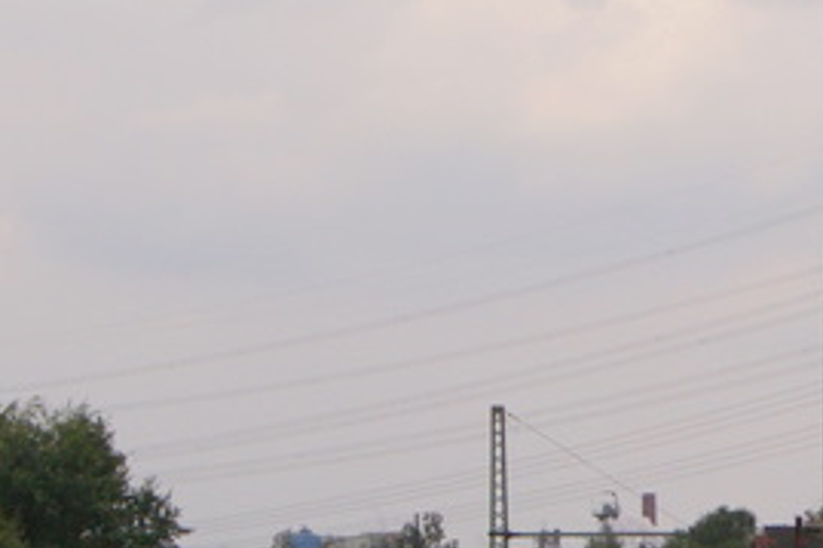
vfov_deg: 4.8
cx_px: 1462
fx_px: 6534
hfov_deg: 7.0
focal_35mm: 286
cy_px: 349
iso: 200
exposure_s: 1/1000
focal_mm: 50
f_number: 10
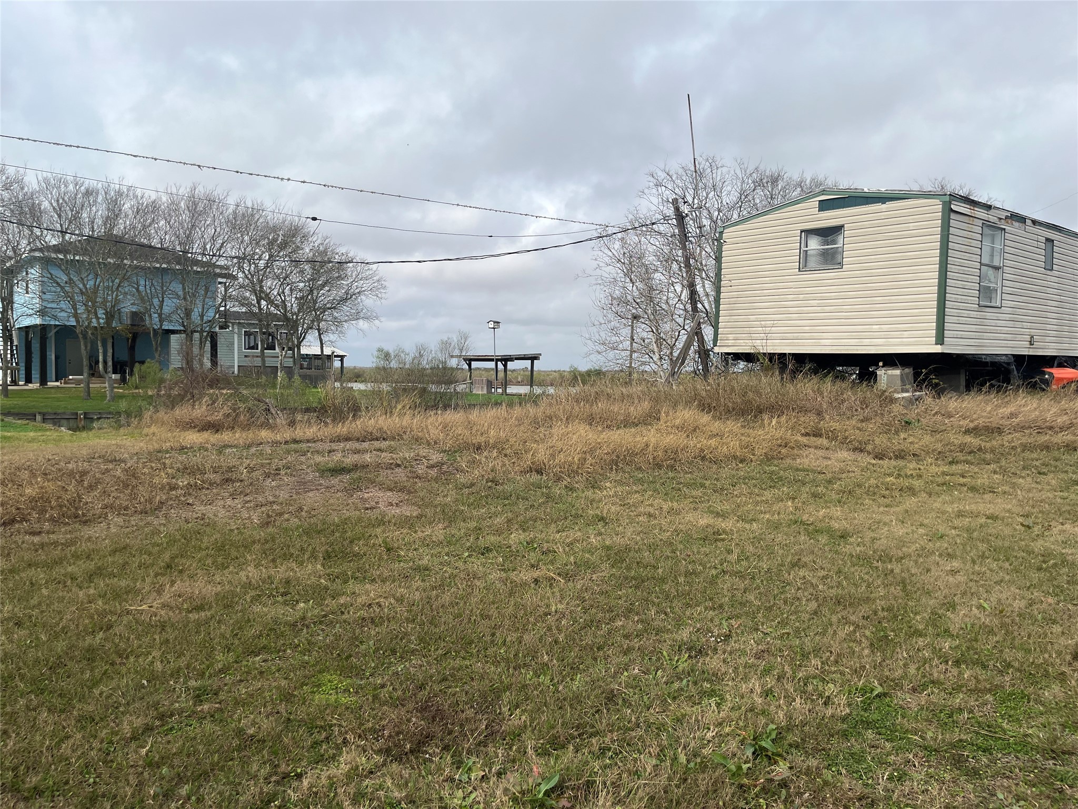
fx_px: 810
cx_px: 539
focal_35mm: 26
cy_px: 404
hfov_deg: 67.3
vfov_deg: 53.1
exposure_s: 1/3745
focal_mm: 5.1
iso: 50
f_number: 1.6
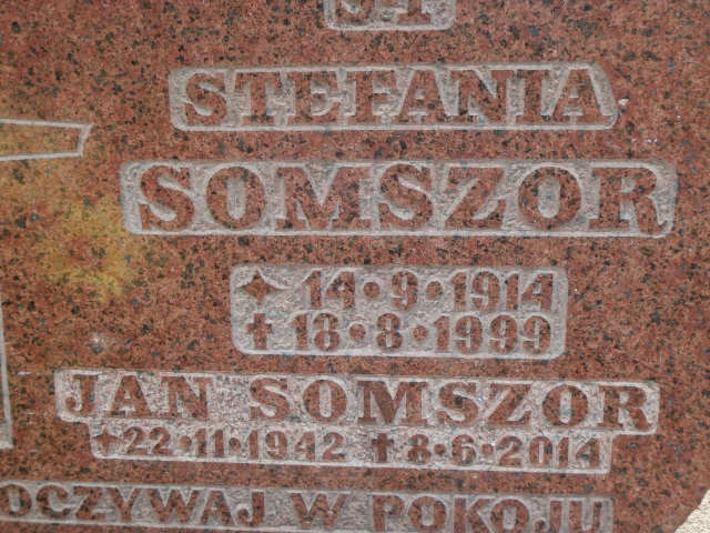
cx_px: 355
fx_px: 964
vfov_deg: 30.9
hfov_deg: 40.4
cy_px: 266
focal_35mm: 47
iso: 100
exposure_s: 1/125
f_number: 4.2
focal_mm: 8.29
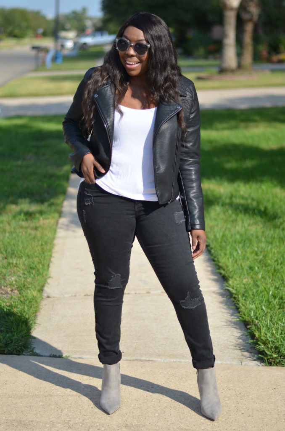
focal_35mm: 75
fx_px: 895
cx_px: 142
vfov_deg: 27.0
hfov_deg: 18.1
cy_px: 216
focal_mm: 50
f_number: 1.8
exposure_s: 1/4000
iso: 100
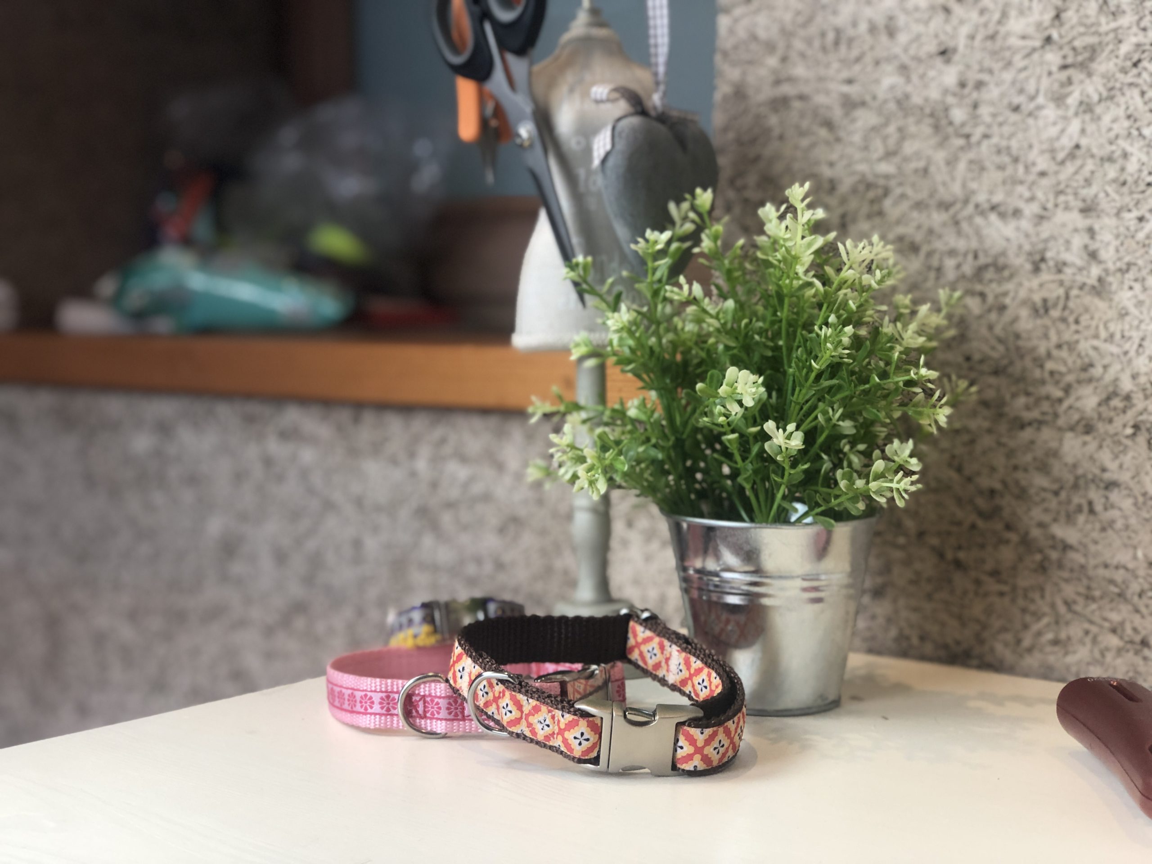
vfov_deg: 28.0
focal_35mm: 52
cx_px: 576
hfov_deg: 36.8
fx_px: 1731
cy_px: 432
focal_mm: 6
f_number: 2.4
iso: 40
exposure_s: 1/50
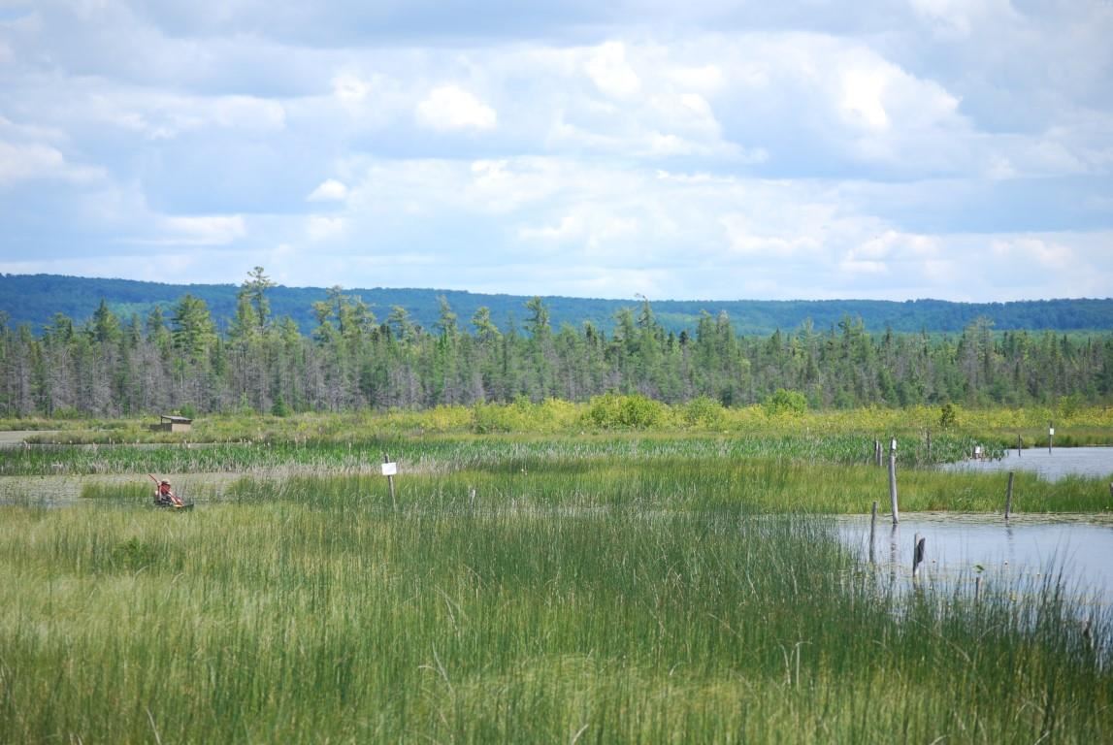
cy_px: 372
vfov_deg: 9.4
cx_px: 556
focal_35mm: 147
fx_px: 4550
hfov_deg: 13.9
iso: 200
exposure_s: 1/640
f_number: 5
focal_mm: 98
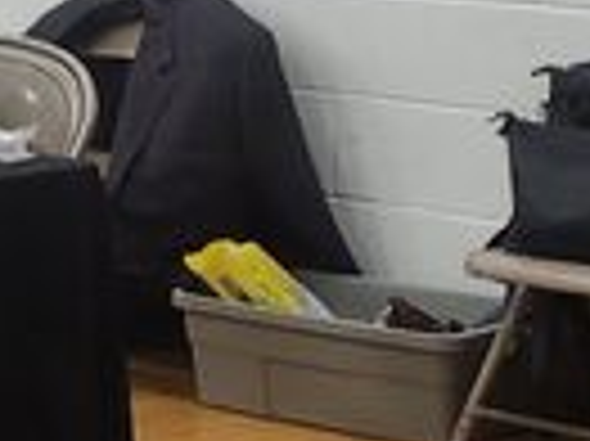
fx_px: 3065
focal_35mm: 180
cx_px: -1594
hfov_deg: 8.0
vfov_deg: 8.1
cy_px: -135
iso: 250
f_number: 1.8
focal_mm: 5.4
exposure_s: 1/120
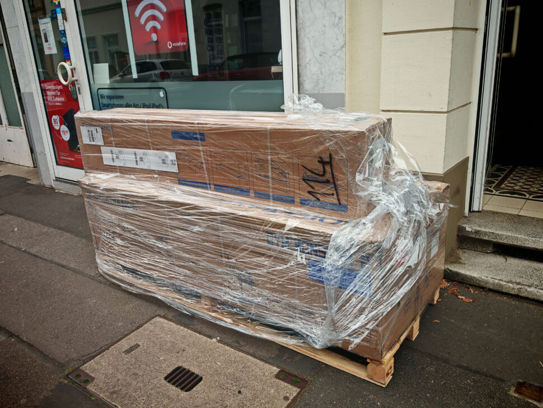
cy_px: 204
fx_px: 424
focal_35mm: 27
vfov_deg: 51.4
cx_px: 272
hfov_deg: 65.3
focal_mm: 6.83
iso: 200
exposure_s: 1/220
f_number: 2
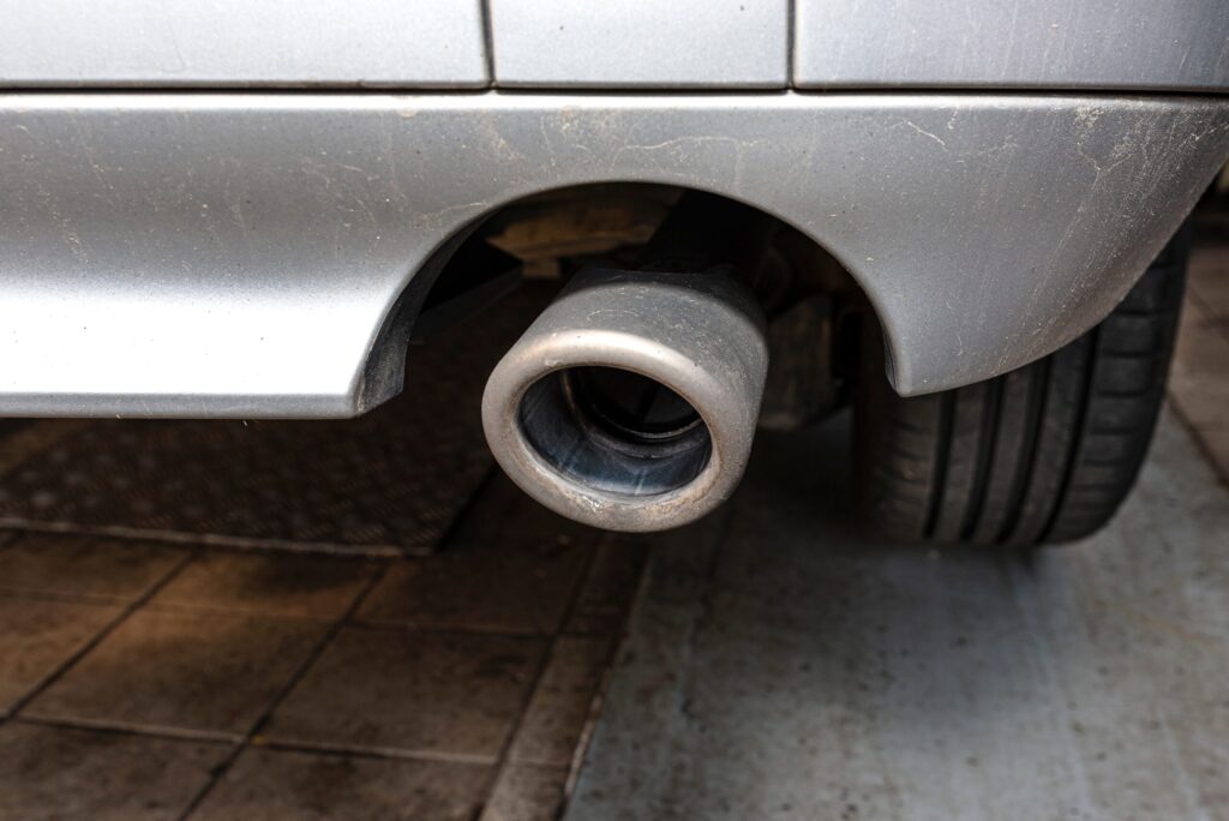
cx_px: 614
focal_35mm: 35
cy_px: 410
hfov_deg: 54.4
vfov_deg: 37.9
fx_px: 1195
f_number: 8
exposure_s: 1/60
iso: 100
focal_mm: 35
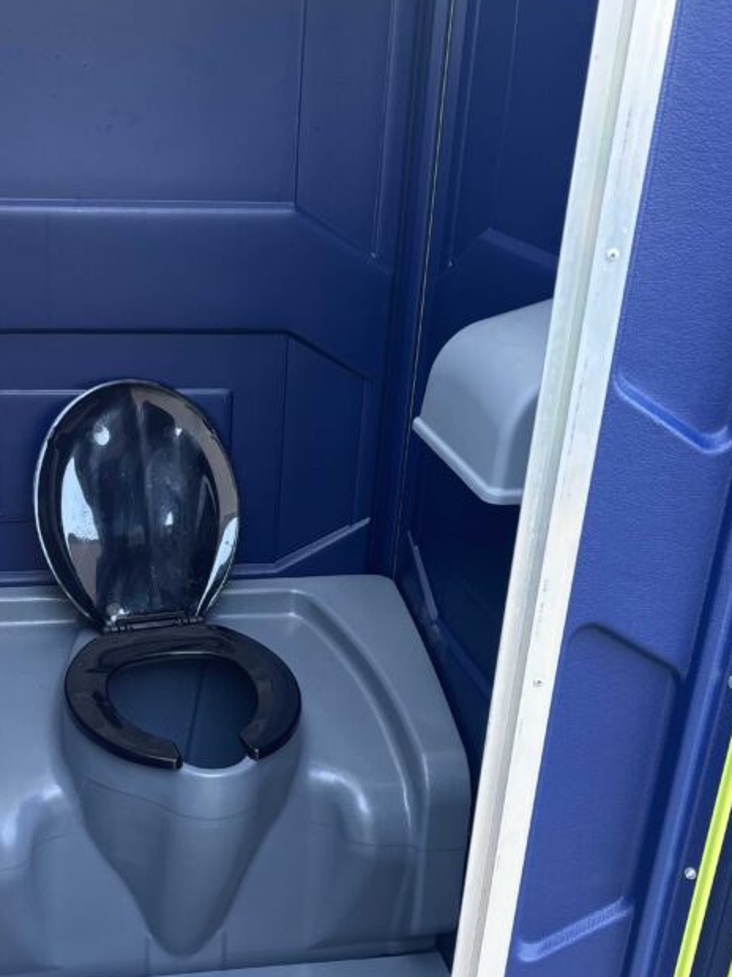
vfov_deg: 43.5
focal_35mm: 43
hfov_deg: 33.3
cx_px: 248
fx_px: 1213
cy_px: 617
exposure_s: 1/113
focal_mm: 5.96
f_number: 1.6
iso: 125
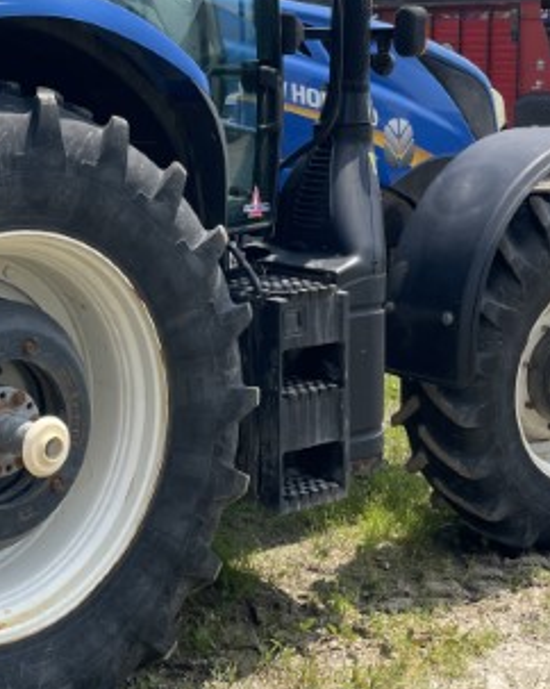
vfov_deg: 27.9
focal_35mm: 67
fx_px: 1365
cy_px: 159
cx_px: 48
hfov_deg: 22.2
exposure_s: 1/2681
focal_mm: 4.2
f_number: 1.6
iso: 32
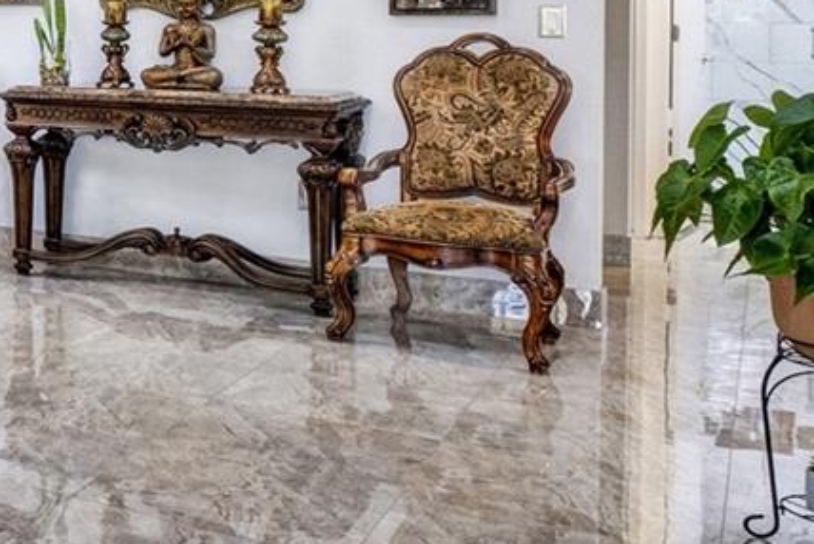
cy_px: 74
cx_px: -555
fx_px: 1267
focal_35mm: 56
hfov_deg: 23.6
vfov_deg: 23.7
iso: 500
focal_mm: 10
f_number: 8
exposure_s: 1/8
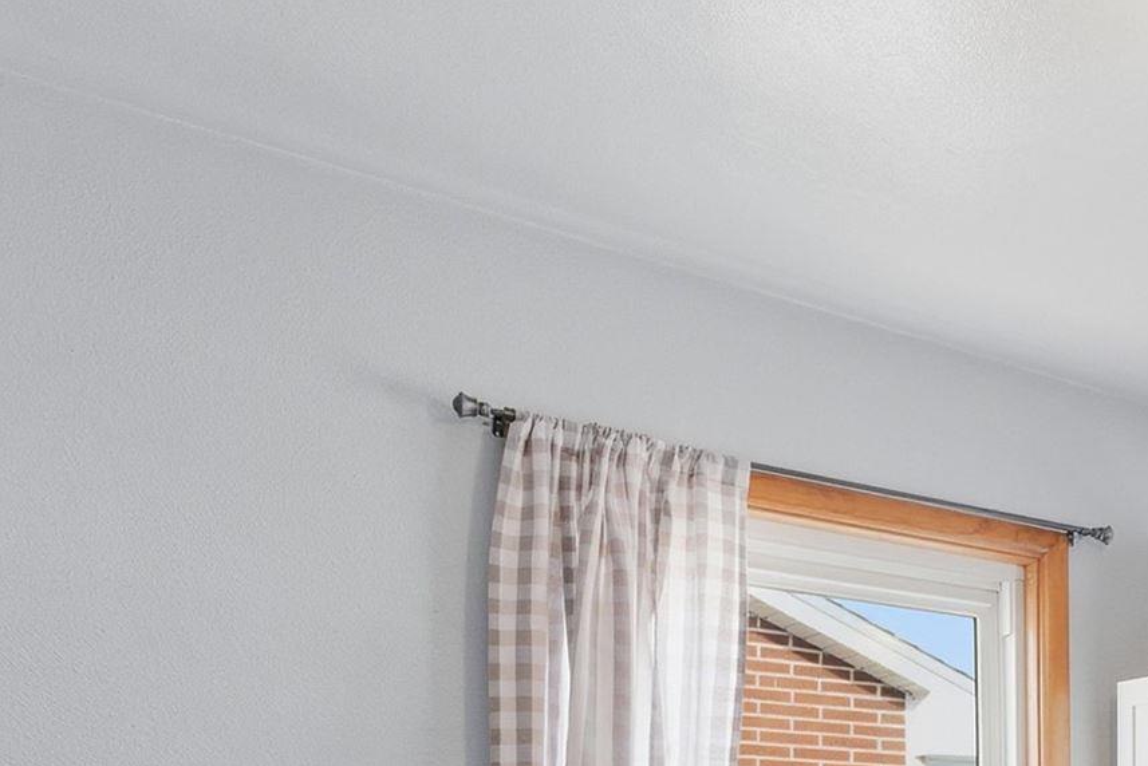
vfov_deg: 27.5
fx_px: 1372
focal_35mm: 43
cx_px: 1468
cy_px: 920
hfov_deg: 33.8
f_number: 5.6
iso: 100
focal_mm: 12
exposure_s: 1/125
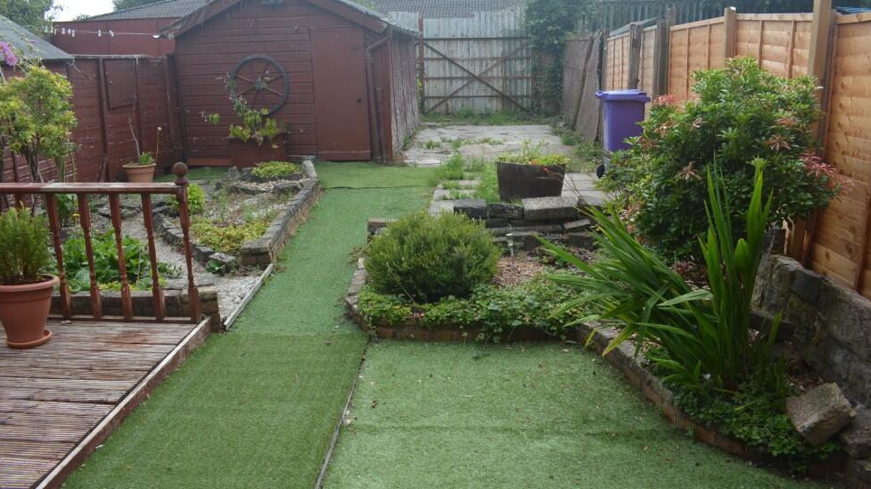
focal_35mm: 30
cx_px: 429
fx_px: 693
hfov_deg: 64.3
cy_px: 221
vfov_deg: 38.9
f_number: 7.1
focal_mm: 18
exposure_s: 1/200
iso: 200
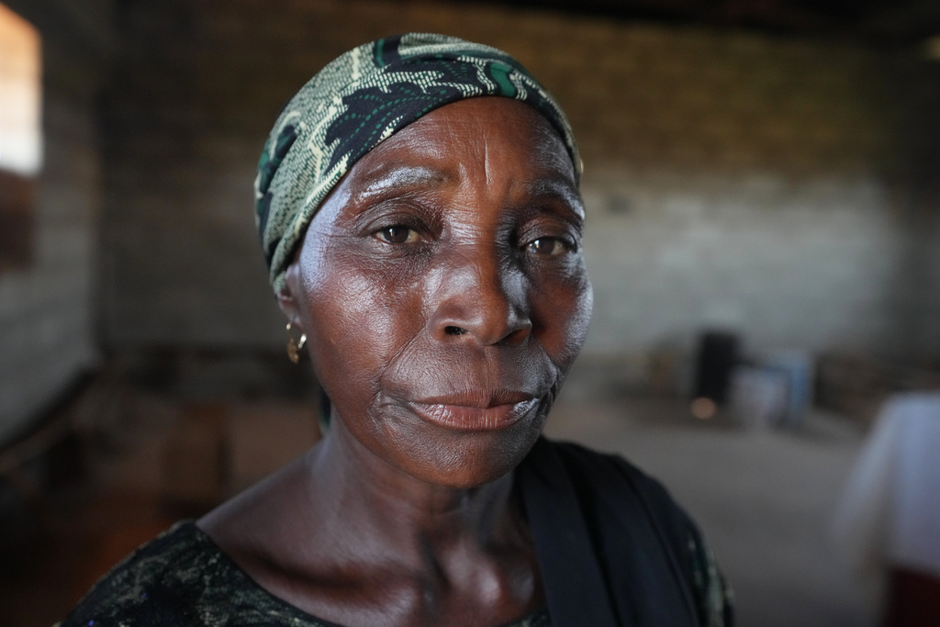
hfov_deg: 54.4
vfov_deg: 37.9
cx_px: 470
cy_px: 314
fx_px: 914
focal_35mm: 35
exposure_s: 1/1000
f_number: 3.5
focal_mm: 35
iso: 5000
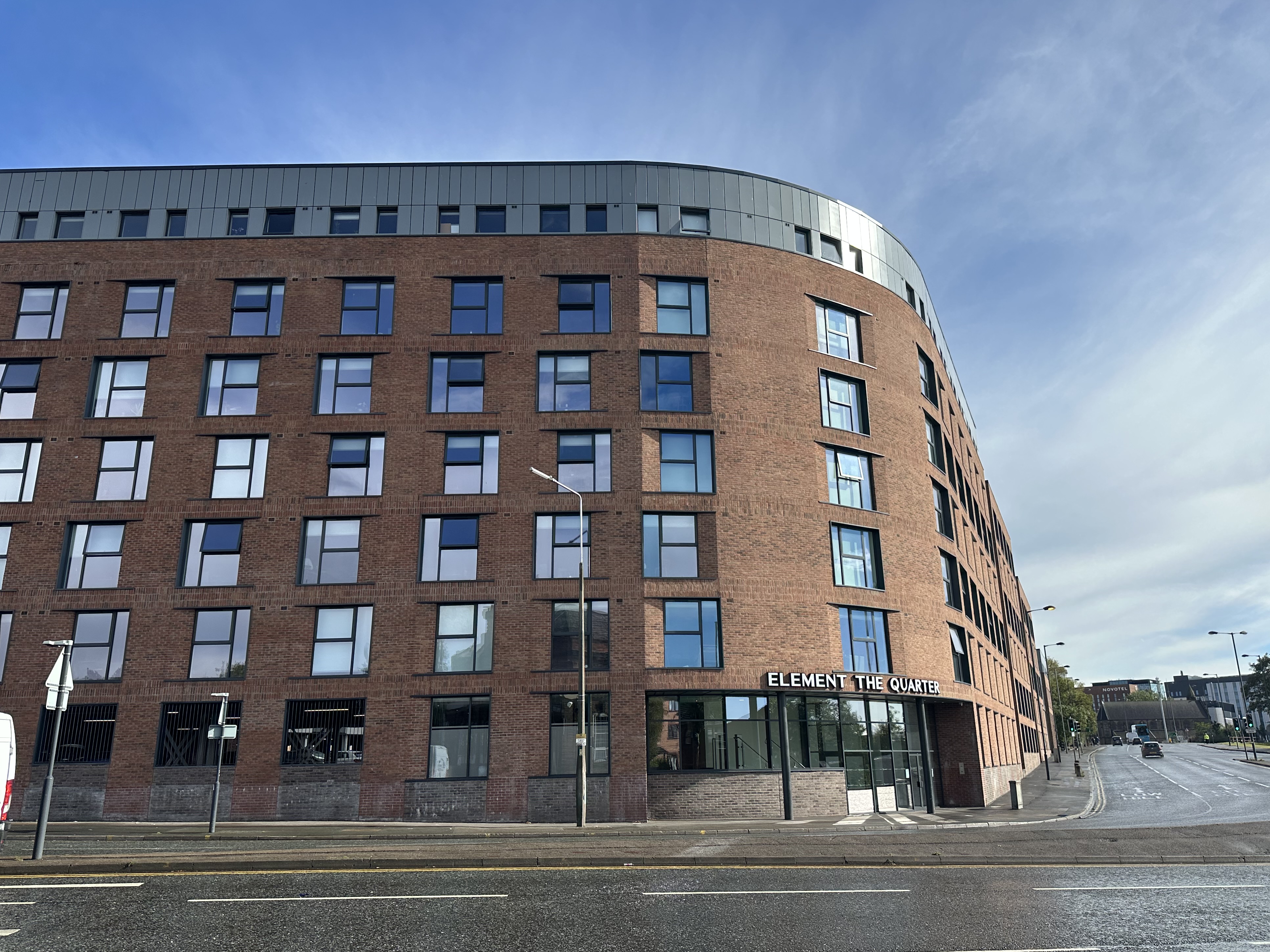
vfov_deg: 54.9
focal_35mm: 25
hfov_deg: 69.4
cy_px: 483
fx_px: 917
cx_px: 656
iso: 80
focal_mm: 6.86
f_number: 1.78
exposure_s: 1/4184
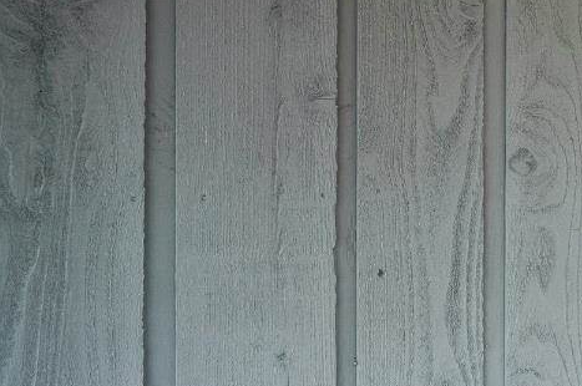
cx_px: 933
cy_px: 268
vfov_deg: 29.5
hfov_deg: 26.3
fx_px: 726
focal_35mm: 45
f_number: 8
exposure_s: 1/13
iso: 200
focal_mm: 14
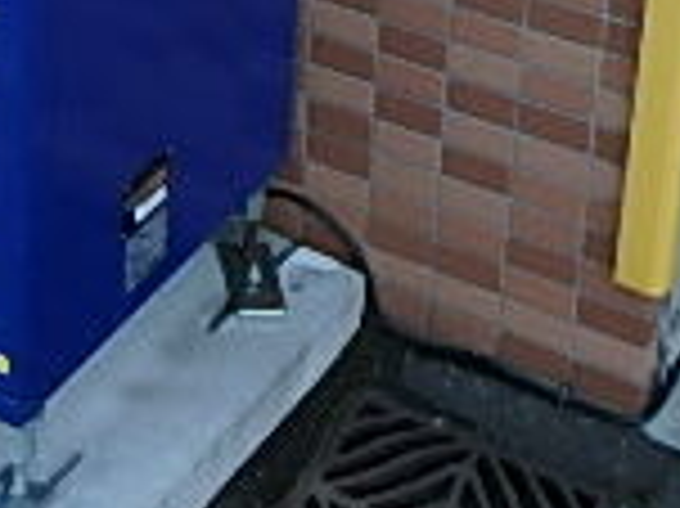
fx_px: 1747
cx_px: 81
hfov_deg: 21.6
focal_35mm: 89
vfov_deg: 14.6
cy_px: -405
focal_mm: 3.7
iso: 125
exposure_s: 1/200
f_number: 3.5
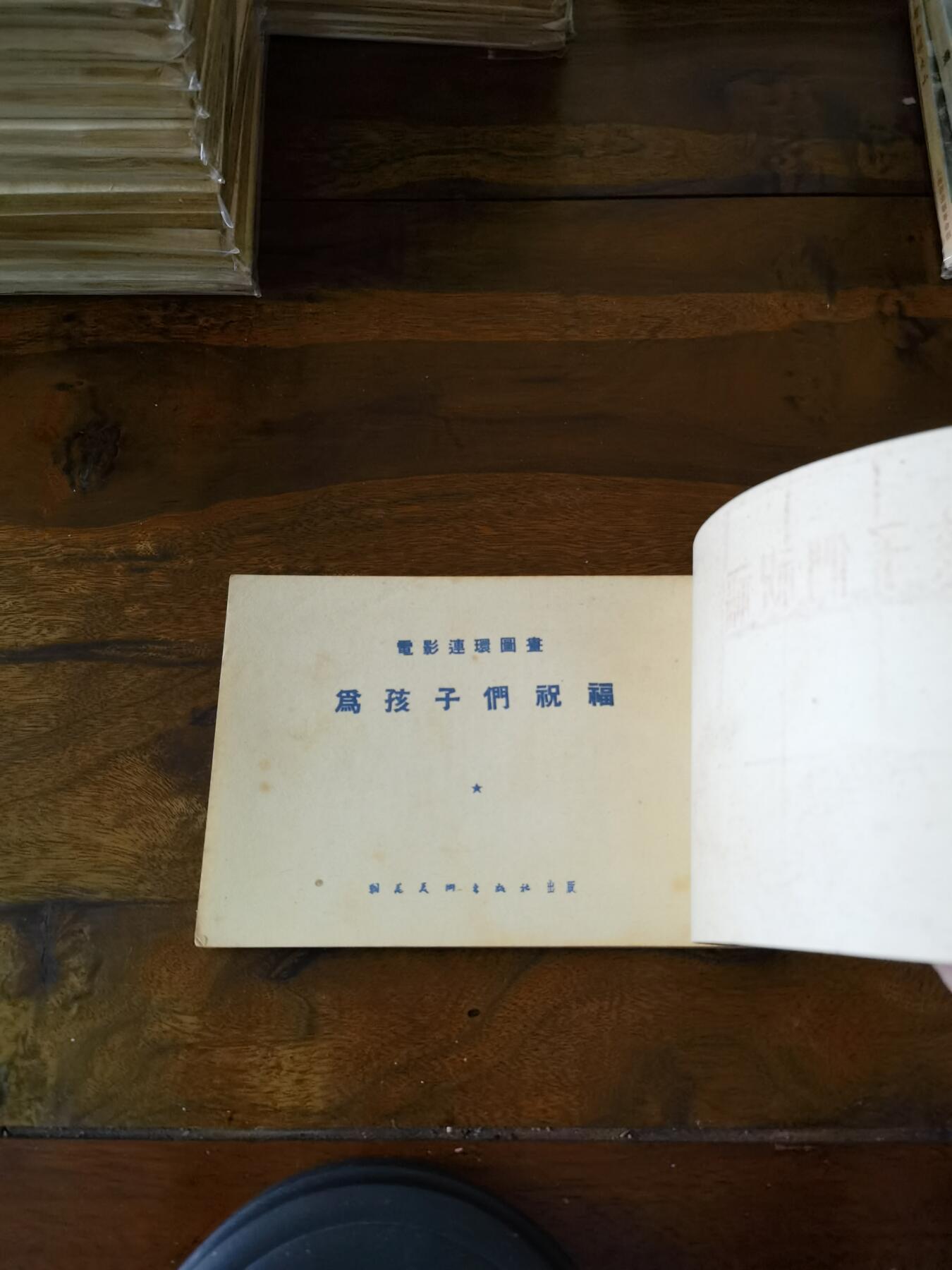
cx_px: 476
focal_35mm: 27
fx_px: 990
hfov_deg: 51.4
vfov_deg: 65.3
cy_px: 635
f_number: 1.9
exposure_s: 1/120
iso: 500
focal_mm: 6.67
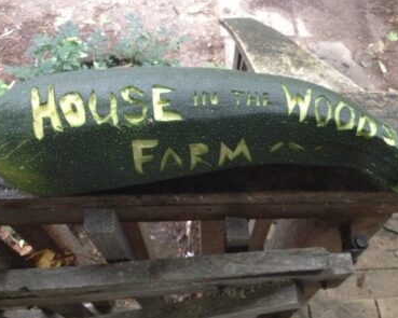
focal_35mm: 37
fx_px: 436
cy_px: 160
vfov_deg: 40.1
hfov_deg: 49.1
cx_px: 203
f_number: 2.4
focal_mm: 4.28
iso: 800
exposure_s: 1/15
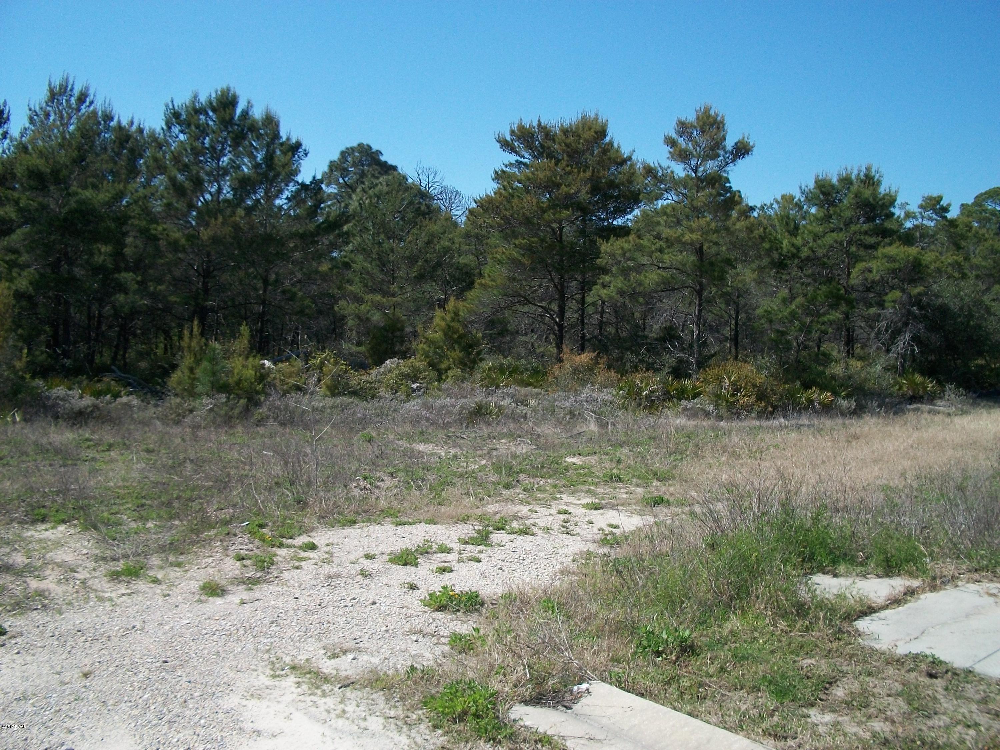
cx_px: 500
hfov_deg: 56.8
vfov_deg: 44.2
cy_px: 375
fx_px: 924
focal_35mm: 32
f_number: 5.5
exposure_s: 1/400
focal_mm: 5.7
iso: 80
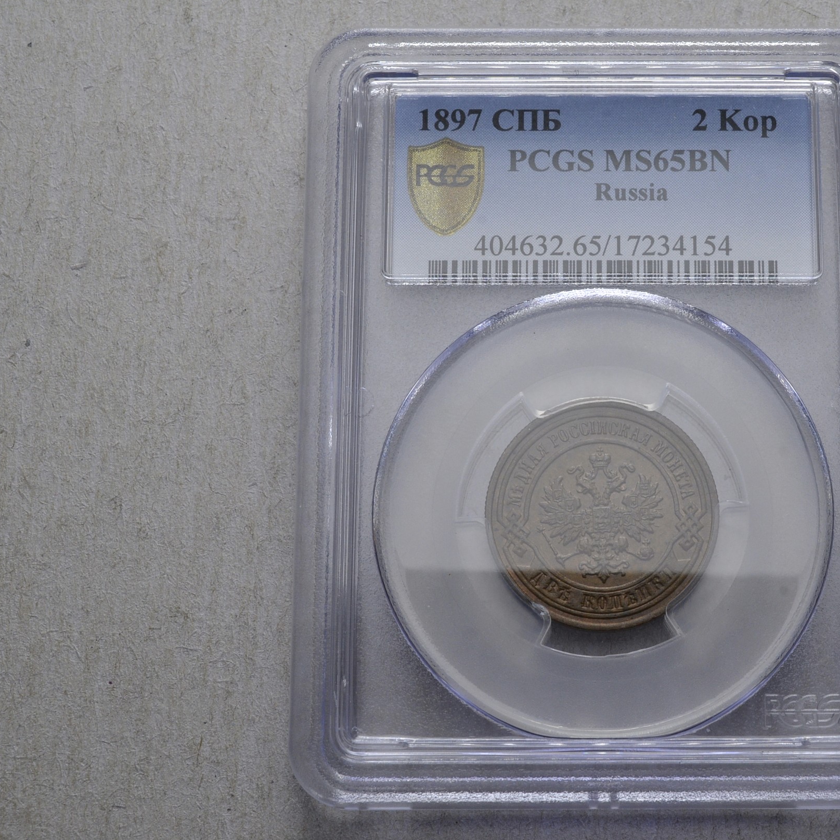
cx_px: 601
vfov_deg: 26.1
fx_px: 1812
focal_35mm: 66
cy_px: 423
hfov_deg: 25.9
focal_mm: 34
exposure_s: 1/250
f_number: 14
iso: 400
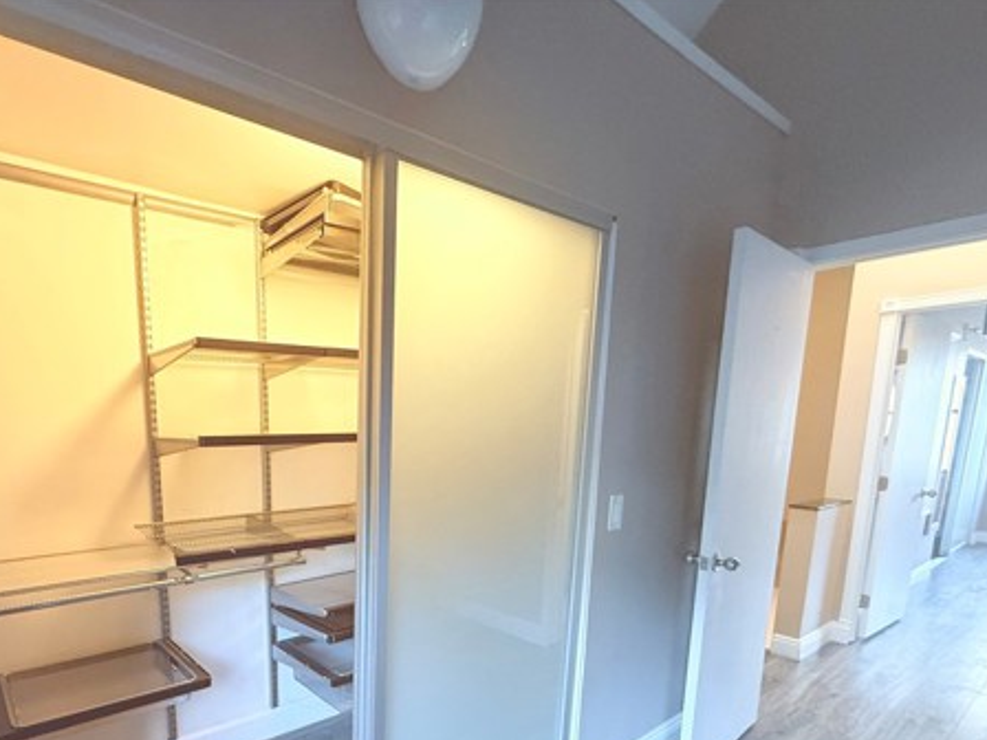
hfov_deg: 79.5
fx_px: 570
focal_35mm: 20
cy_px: 522
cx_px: 341
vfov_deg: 63.4
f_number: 2.2
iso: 400
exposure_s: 1/60
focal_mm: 2.22
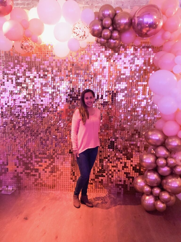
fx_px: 195
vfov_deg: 63.4
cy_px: 121
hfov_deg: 49.7
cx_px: 90
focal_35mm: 28
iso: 800
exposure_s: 1/15
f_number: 1.8
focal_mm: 3.99
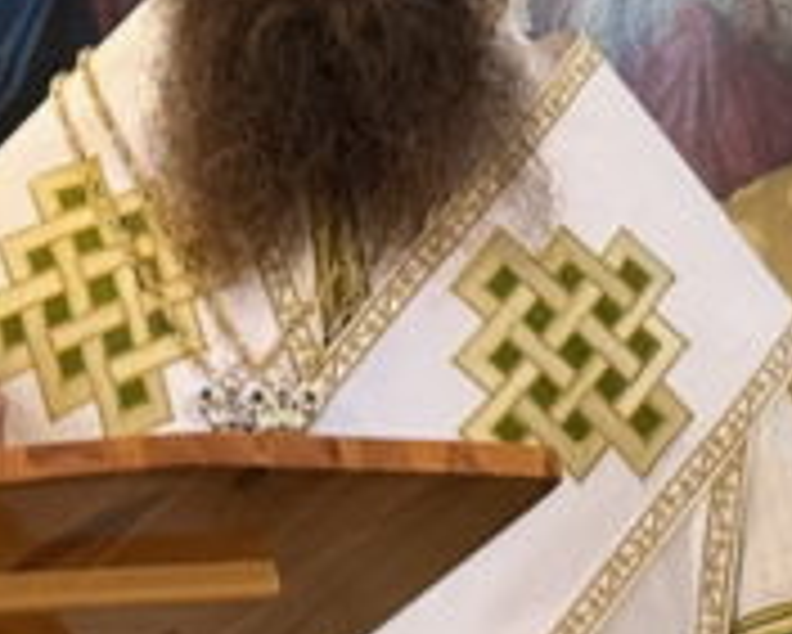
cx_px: 315
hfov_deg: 7.1
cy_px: -135
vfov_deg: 5.7
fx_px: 6379
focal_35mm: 272
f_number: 1.78
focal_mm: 6.76
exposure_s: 1/33
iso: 200
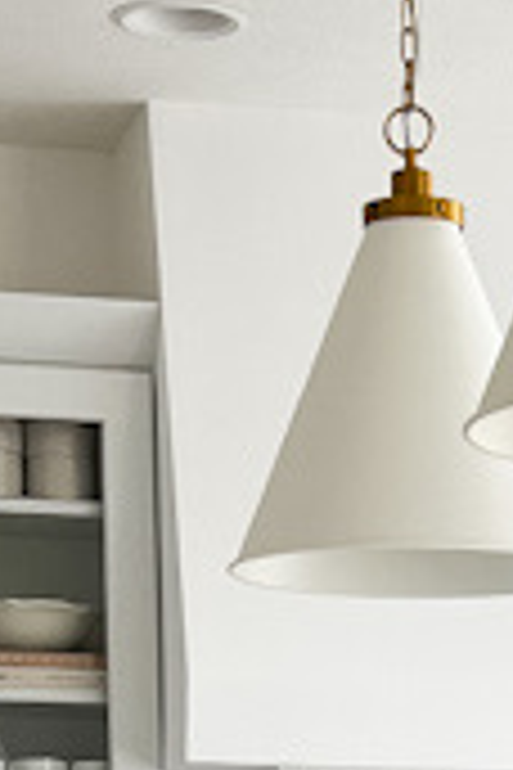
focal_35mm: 162
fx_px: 3462
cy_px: 1274
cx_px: 562
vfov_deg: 11.9
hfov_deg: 8.4
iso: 64
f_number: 1.5
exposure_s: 1/170
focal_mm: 5.7
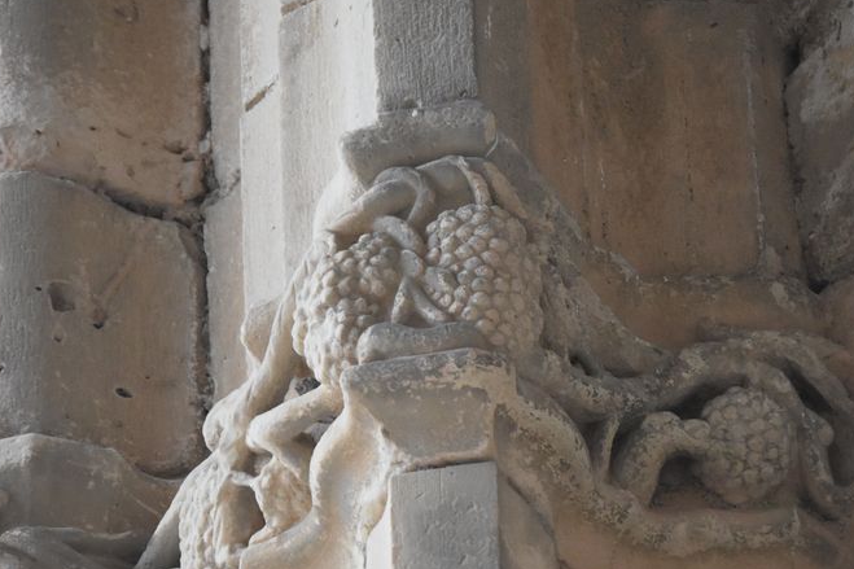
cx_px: 514
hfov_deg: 7.2
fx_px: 6806
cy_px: 354
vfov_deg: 4.8
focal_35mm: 287
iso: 3600
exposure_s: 1/125
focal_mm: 120
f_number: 4.8
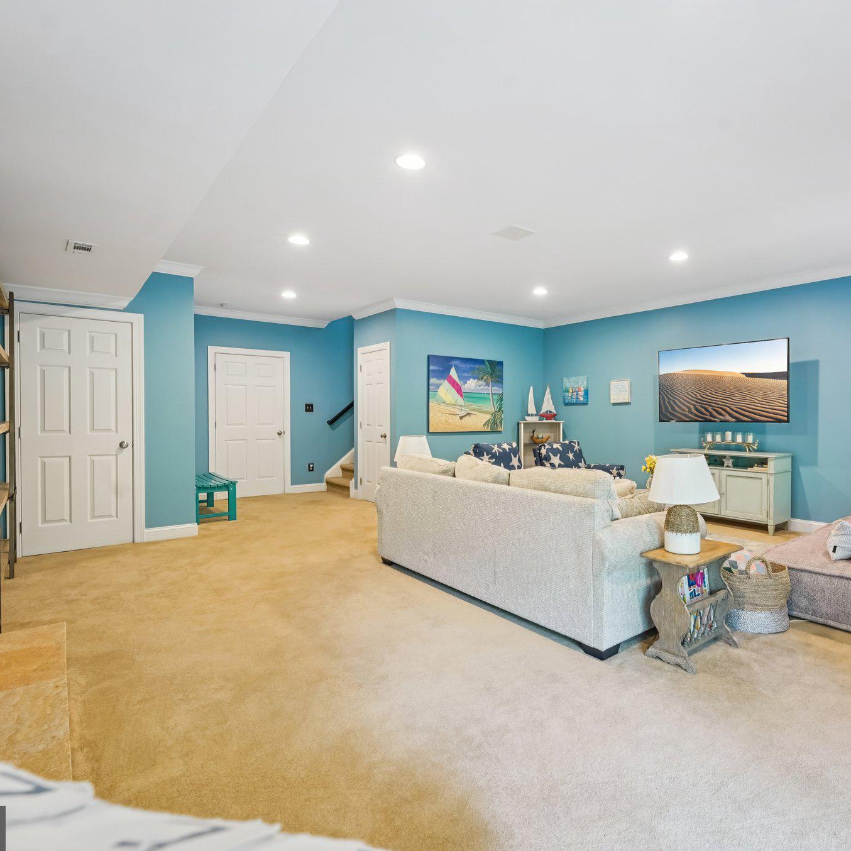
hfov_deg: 79.8
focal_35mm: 18
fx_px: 501
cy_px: 423
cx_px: 510
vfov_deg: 80.7
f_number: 8
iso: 500
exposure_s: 1/4
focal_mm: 14
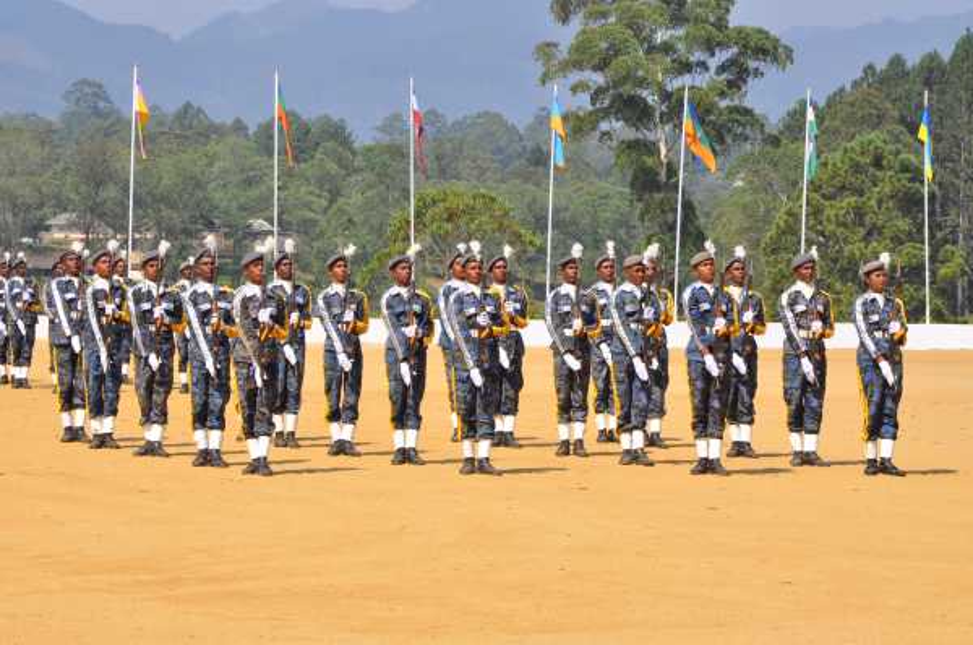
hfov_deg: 15.2
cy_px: 322
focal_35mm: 135
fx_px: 3643
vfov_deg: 10.1
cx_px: 486
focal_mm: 90
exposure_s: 1/160
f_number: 14
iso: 200
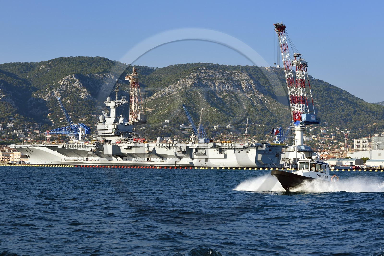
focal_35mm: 78
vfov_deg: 17.5
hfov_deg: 26.0
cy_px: 128
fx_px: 832
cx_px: 192
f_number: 9
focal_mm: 78
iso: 200
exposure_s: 1/400
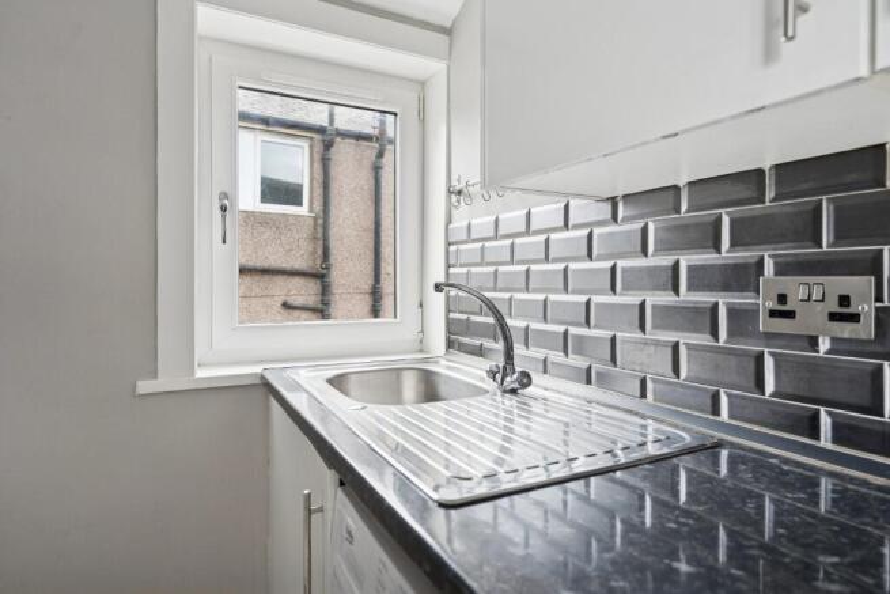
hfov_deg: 84.0
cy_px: 297
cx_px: 445
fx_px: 495
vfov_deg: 62.0
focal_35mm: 20
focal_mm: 20
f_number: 4
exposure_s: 1/160
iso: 800
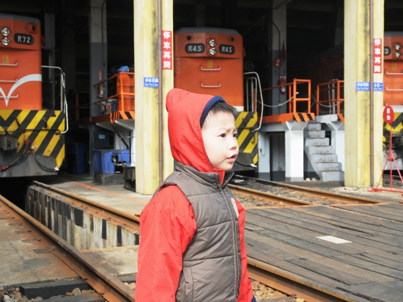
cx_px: 204
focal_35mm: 48
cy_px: 152
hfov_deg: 40.0
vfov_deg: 30.5
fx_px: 553
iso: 200
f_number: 6.3
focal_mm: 29
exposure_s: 1/400
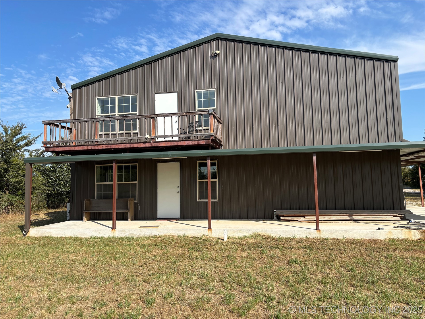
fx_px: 319
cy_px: 160
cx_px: 212
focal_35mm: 26
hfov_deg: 67.3
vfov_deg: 53.1
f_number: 1.6
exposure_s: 1/2857
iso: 50
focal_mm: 5.96
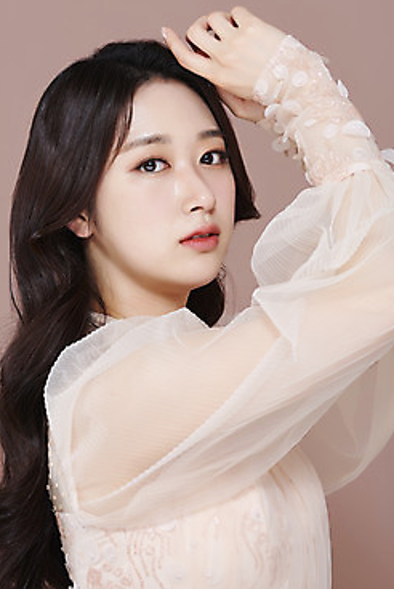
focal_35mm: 114
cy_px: 272
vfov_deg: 17.9
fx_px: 1868
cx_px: 183
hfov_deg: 12.0
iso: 64
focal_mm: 105
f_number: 11
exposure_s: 1/125
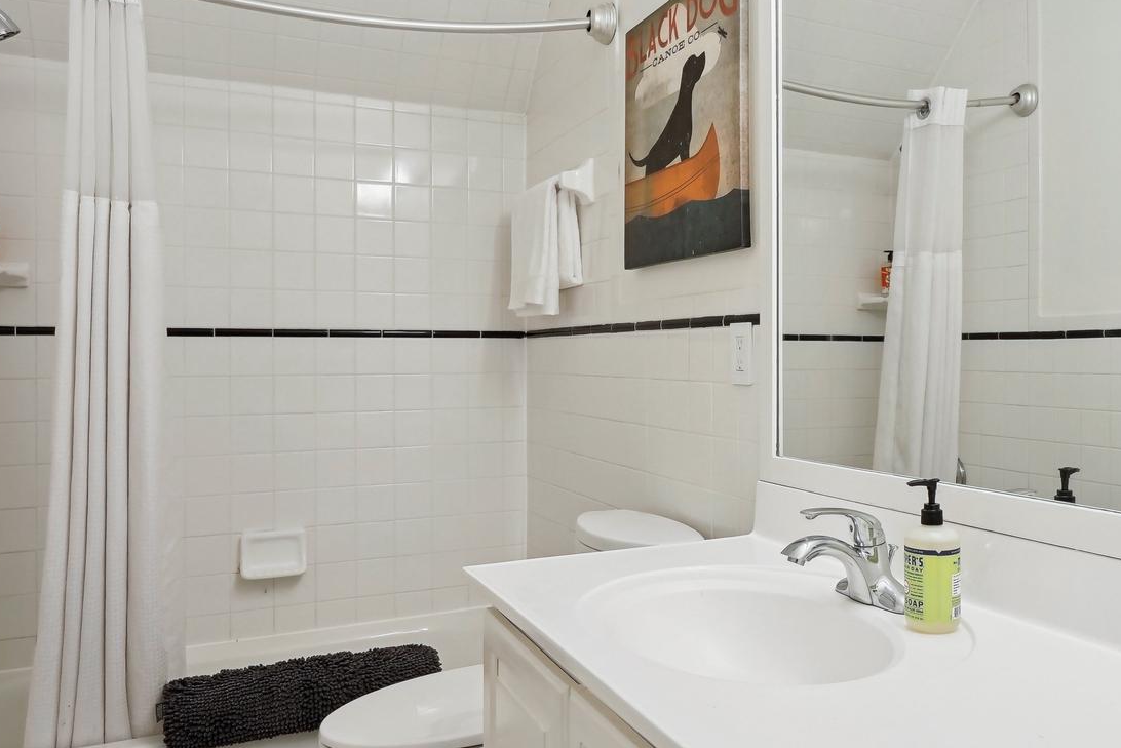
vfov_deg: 43.6
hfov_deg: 60.6
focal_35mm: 30
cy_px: 350
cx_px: 740
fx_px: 934
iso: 800
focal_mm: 16
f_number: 9
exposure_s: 1/80
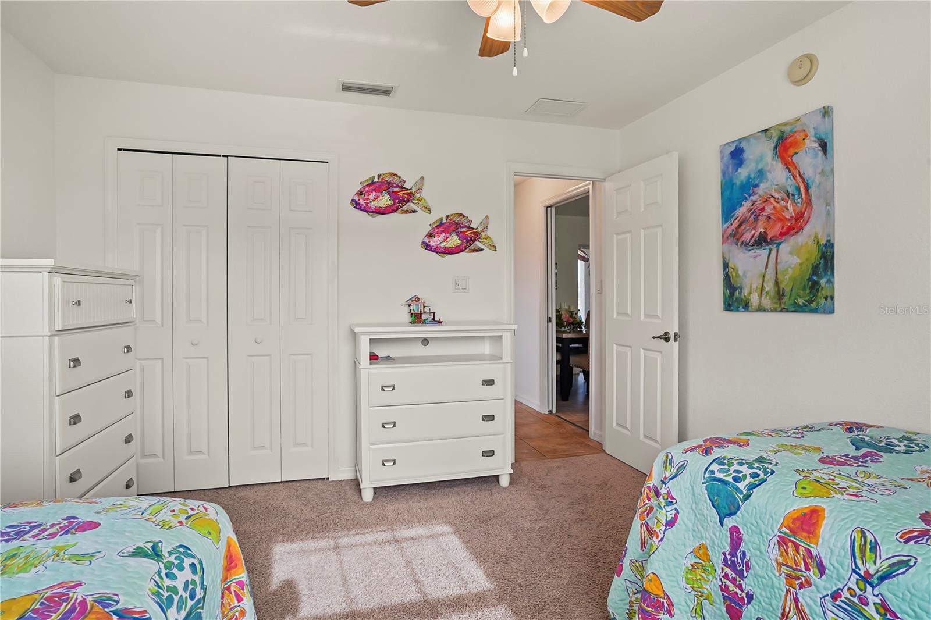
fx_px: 517
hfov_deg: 84.0
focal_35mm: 20
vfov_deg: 61.9
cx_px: 466
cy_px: 310
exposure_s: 1/5
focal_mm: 20
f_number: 10
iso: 400
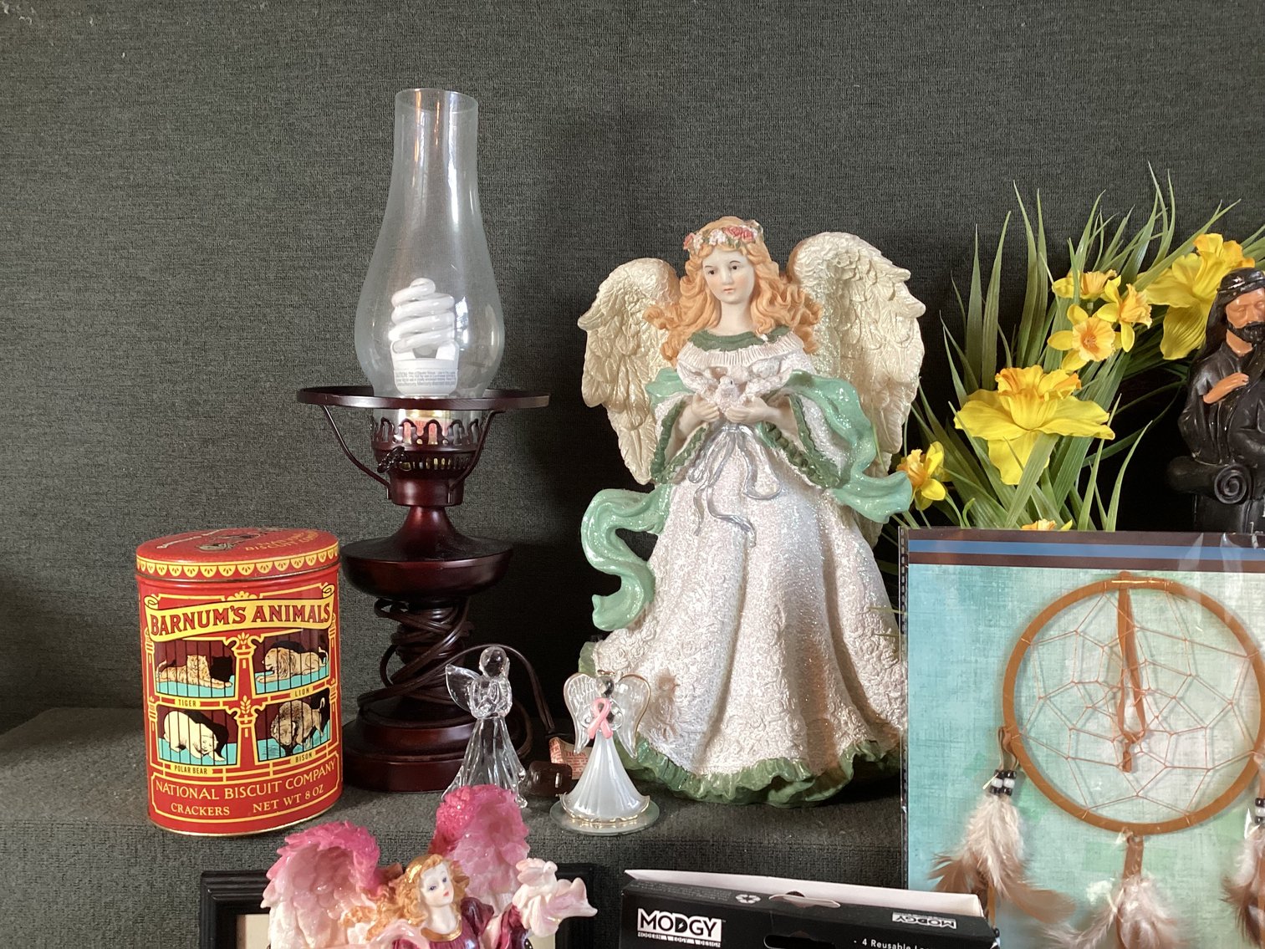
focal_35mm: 31
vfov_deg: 45.4
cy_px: 474
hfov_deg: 58.3
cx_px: 632
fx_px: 1133
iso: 160
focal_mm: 3.3
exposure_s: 1/50
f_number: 2.4
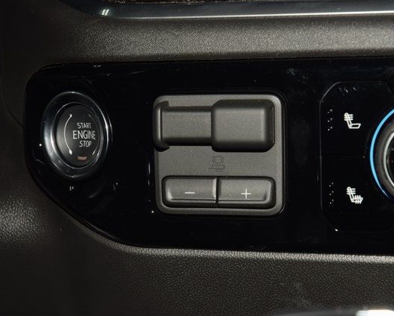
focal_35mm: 119
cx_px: 216
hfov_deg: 16.2
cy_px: 158
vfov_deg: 13.0
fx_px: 1388
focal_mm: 70
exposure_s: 1/125
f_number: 8
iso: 100
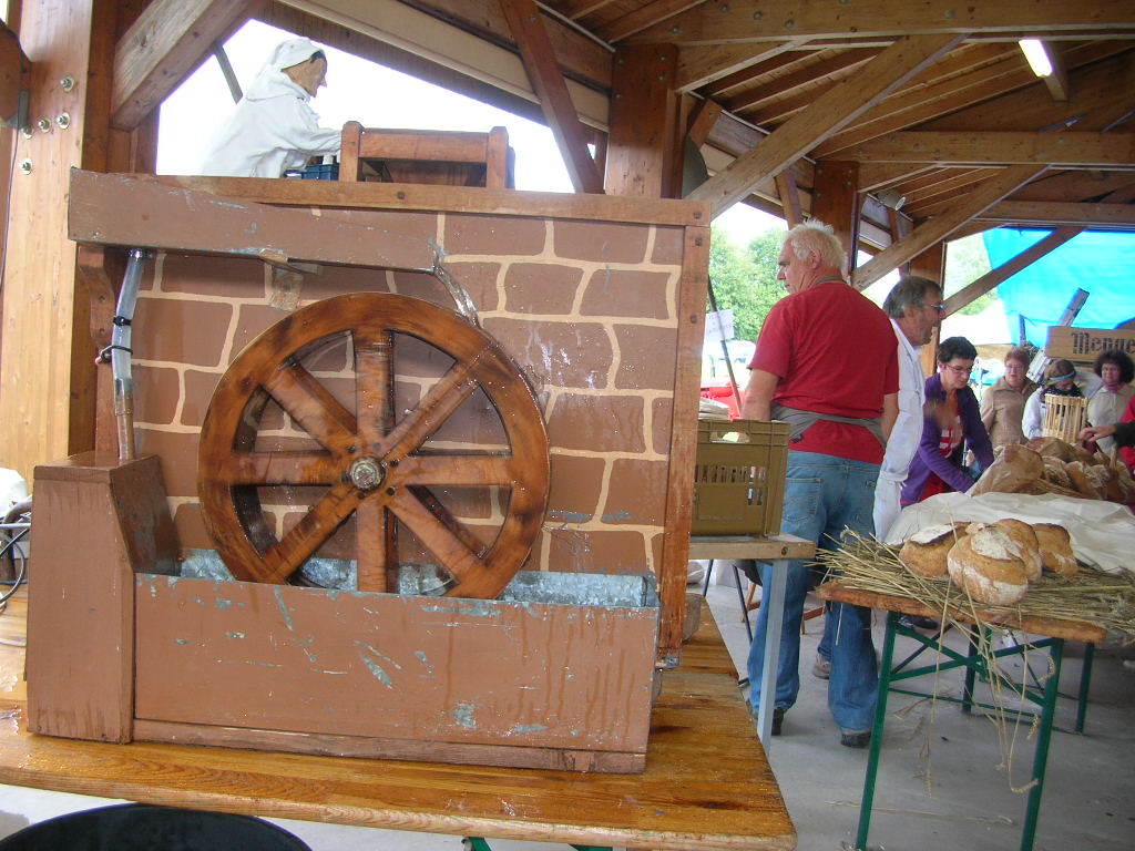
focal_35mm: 35
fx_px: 1148
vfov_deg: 40.7
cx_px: 568
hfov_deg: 52.6
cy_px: 426
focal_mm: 5.8
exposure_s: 1/30
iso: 50
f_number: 2.8
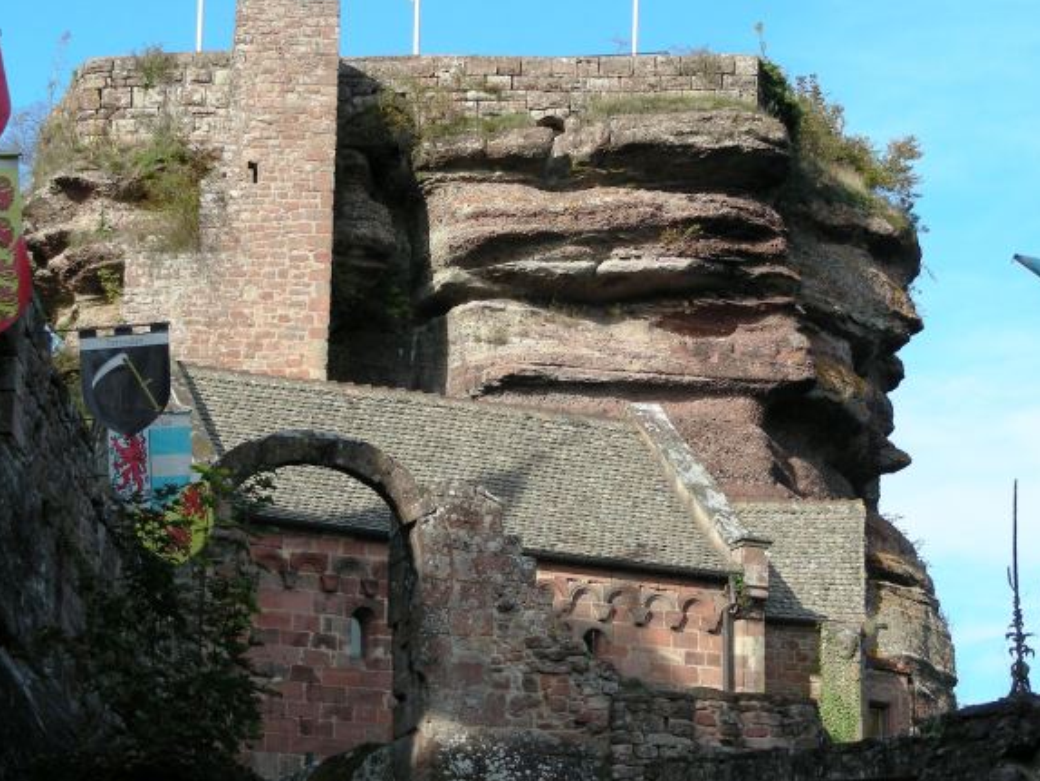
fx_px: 2915
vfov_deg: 15.3
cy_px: 375
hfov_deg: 20.2
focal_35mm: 97
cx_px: 511
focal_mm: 14.6
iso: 50
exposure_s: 1/288
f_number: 4
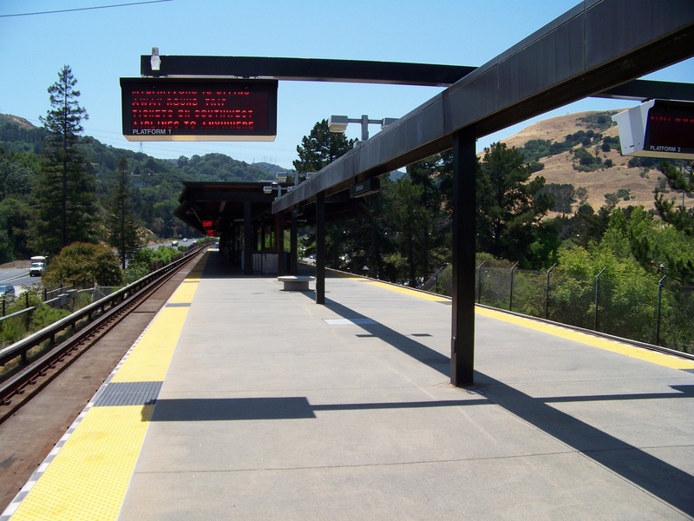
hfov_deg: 51.4
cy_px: 260
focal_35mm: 36
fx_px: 722
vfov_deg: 39.7
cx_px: 347
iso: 64
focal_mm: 5.85
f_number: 3.2
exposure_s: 1/1000
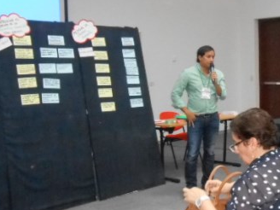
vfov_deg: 22.9
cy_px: 99
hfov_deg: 29.7
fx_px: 518
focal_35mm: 64
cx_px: 218
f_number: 4.2
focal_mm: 6.8
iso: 1250
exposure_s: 1/30
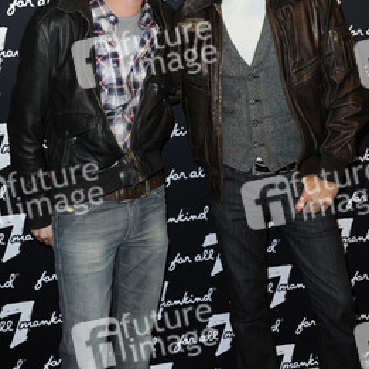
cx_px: 185
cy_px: 126
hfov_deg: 32.8
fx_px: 627
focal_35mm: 52
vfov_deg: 32.5
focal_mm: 40
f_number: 6.3
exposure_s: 1/160
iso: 640
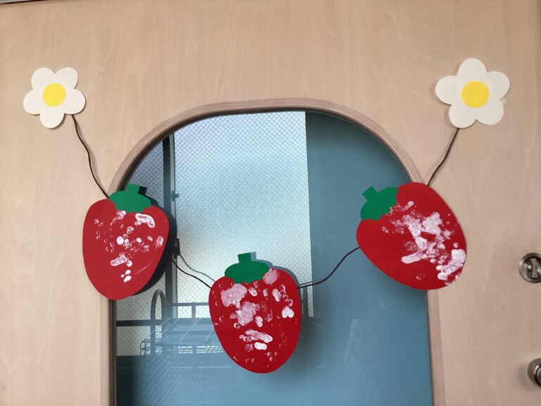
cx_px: 270
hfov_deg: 58.4
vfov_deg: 45.4
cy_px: 203
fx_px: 484
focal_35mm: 31
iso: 50
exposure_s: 1/120
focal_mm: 3.3
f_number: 2.4
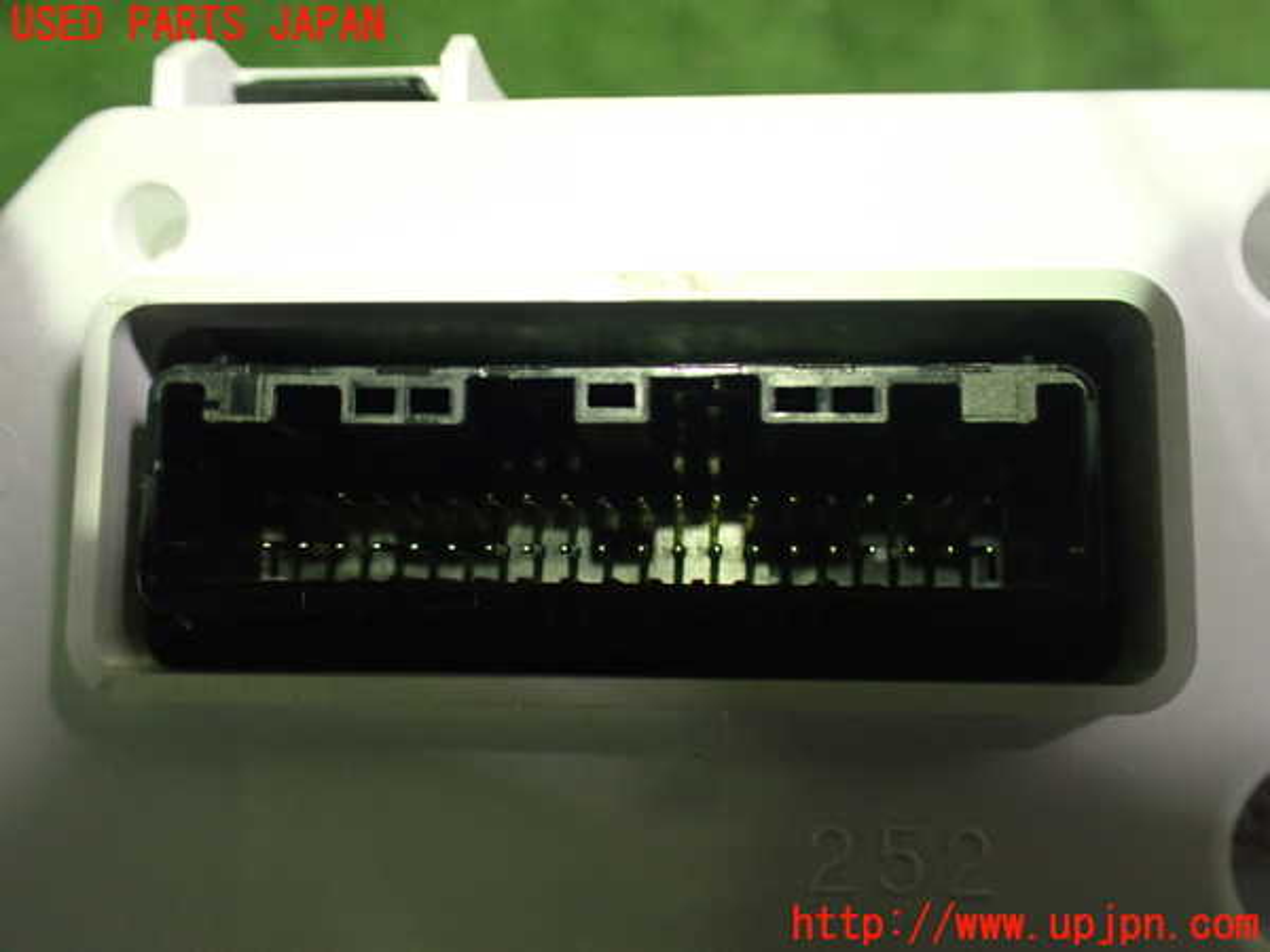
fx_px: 1101
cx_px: 635
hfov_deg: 60.0
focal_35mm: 30
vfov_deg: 46.8
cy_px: 476
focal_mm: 5.4
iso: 1000
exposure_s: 1/30
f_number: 2.3
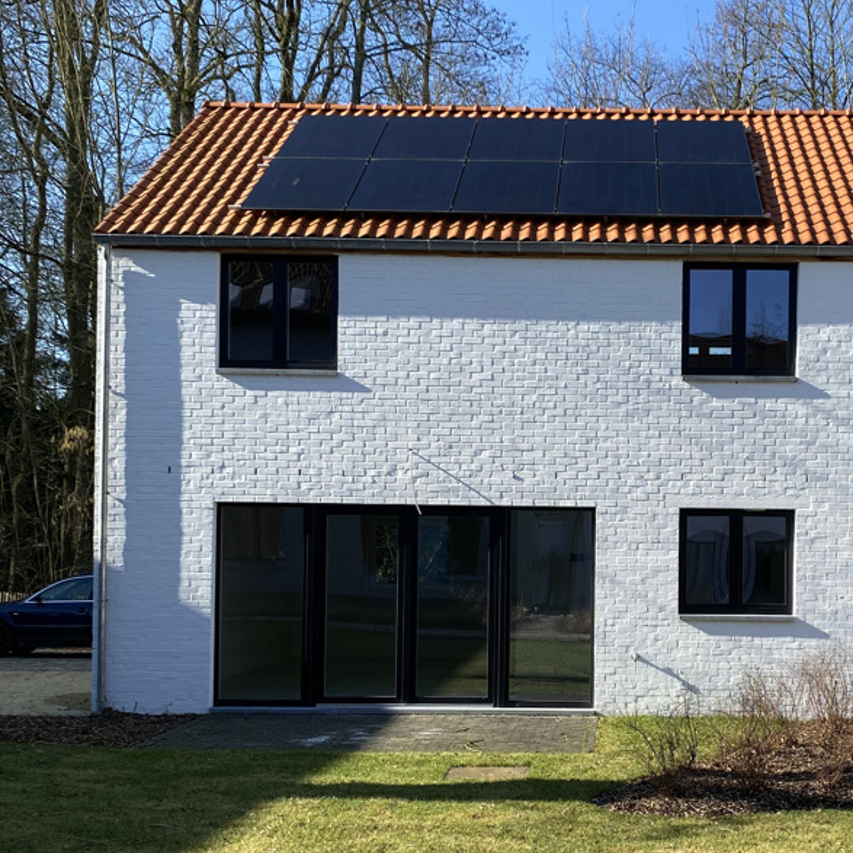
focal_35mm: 47
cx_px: 606
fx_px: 1310
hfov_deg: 35.5
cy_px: 552
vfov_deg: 35.8
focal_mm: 4.25
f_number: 1.8
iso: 32
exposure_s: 1/1377
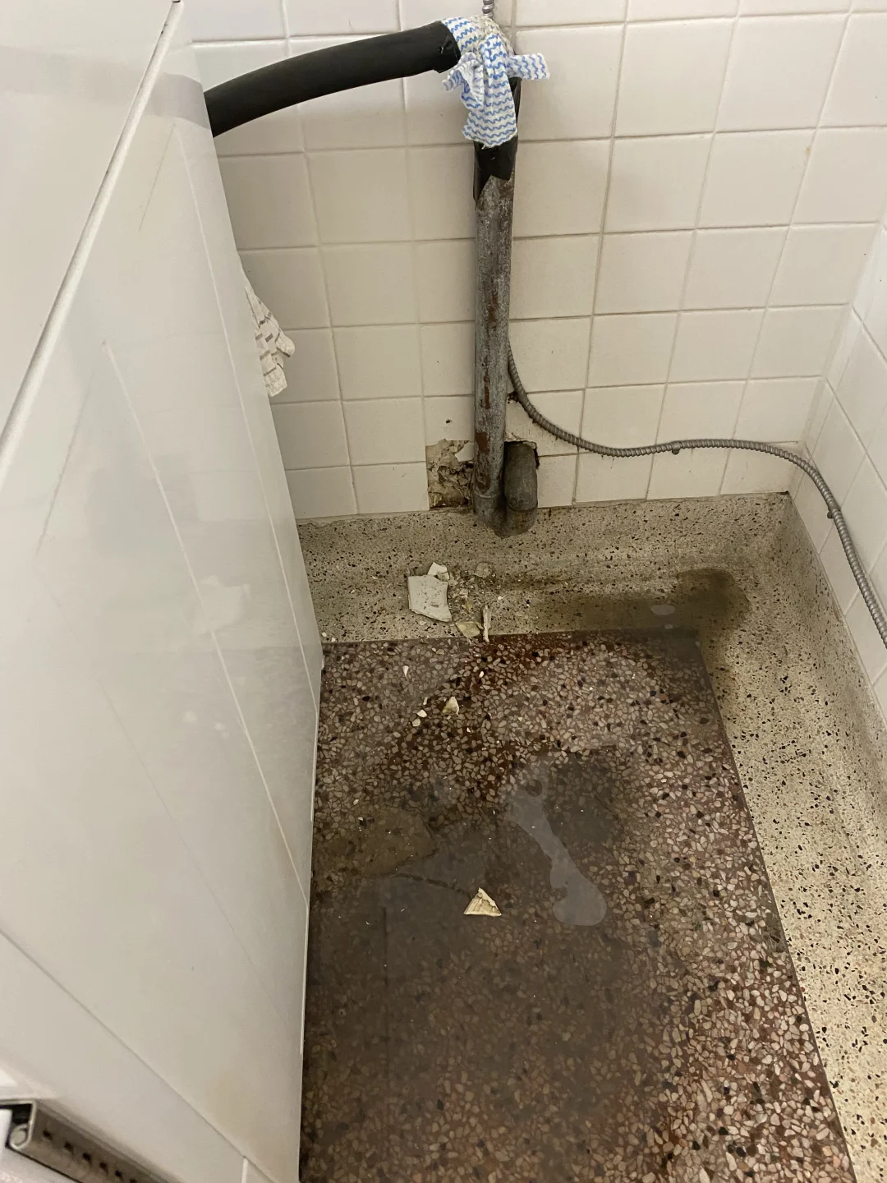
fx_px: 888
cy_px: 592
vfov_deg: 67.3
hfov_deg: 53.1
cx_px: 444
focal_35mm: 26
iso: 400
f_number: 1.8
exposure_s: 1/60
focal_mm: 4.25
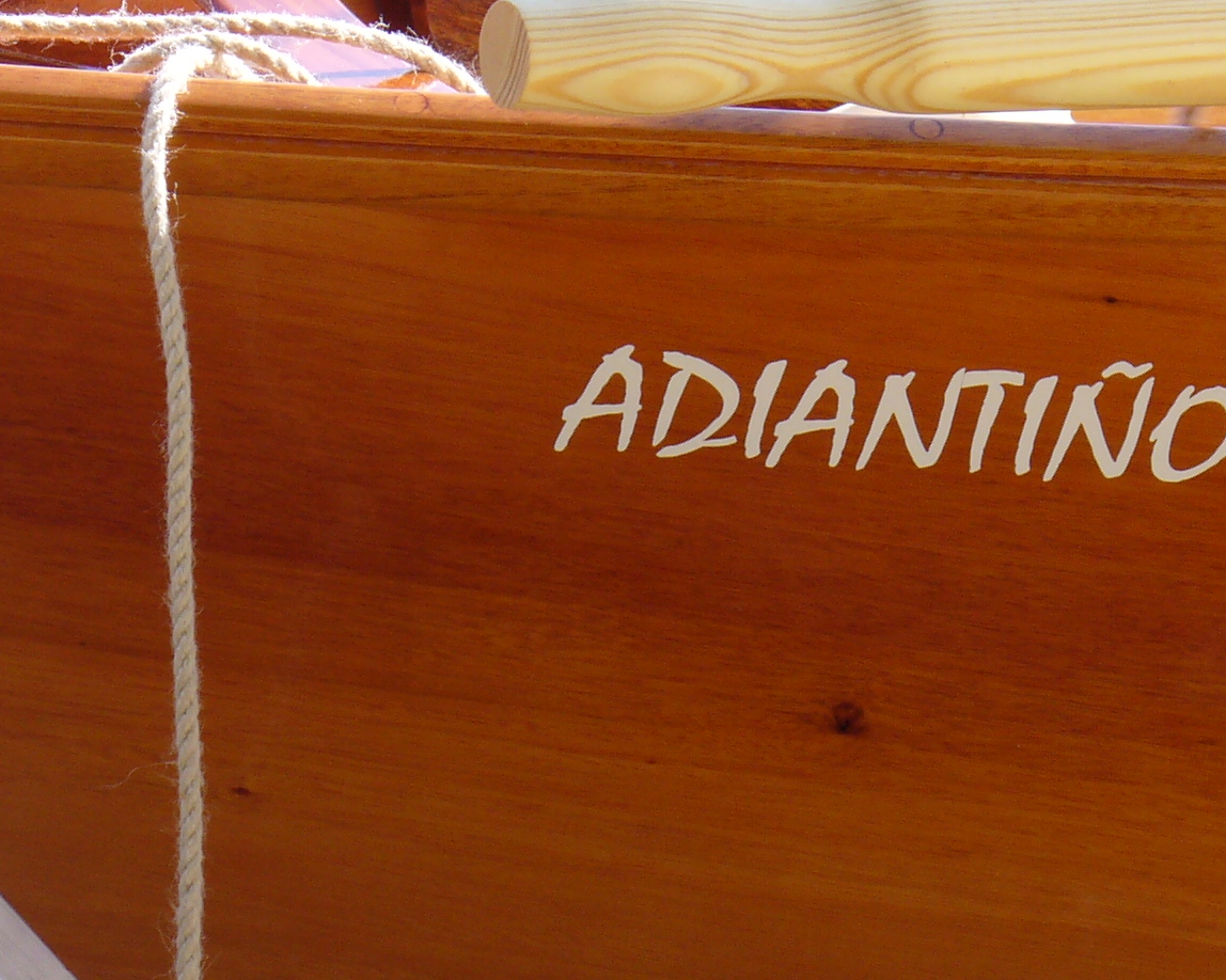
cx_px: 874
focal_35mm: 320
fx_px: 11609
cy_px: 374
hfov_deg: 6.0
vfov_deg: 4.8
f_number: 7.8
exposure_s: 1/80
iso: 80
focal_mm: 24.3
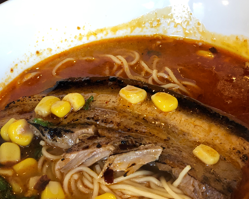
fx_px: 590
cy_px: 144
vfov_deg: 19.1
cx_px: 144
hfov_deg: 23.8
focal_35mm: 80
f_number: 2.4
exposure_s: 1/24
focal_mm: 6
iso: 125
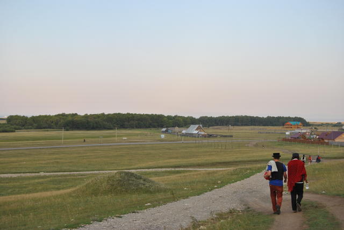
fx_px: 502
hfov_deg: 37.8
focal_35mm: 52
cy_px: 115
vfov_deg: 25.8
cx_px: 172
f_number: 5.6
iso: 125
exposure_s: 1/125
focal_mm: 35
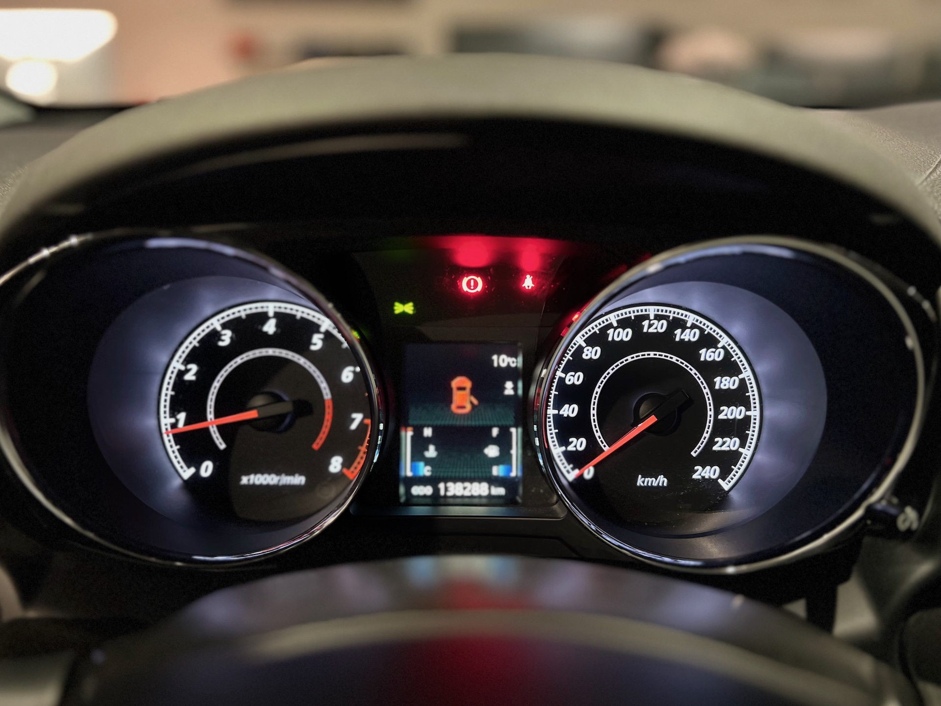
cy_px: 353
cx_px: 470
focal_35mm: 26
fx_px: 707
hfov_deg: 67.3
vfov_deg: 53.1
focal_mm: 5.7
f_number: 1.5
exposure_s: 1/25
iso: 500
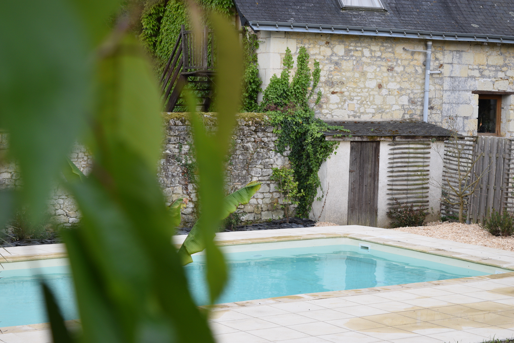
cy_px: 172
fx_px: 1114
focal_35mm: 78
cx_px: 257
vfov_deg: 17.5
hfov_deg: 26.0
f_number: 8
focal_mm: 52
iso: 320
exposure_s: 1/250
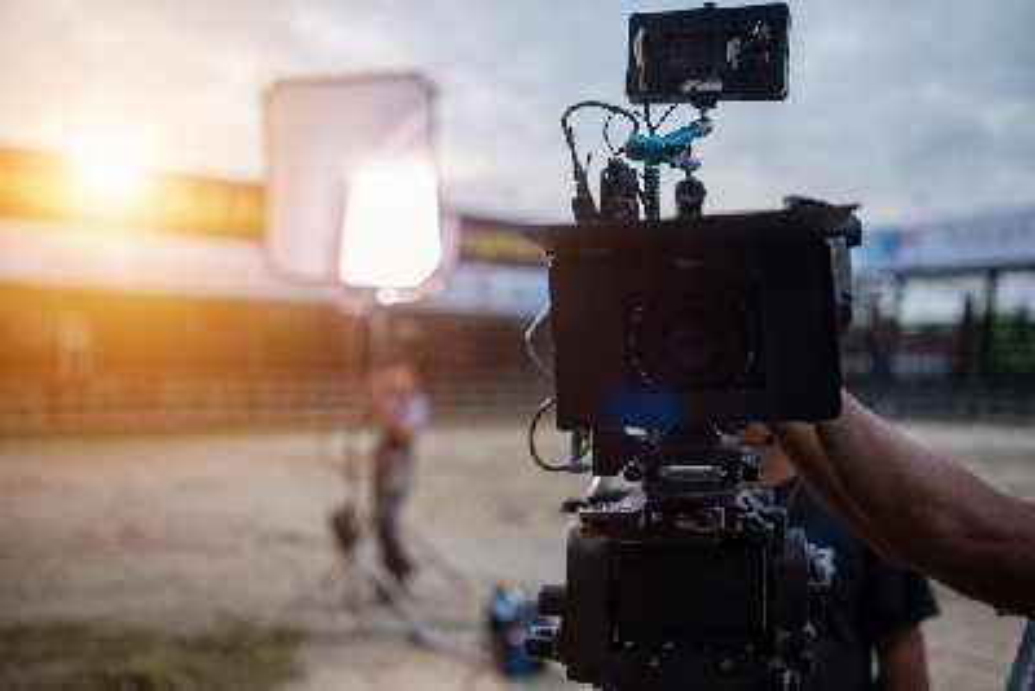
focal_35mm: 35
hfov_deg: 54.4
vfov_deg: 37.9
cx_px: 518
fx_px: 1007
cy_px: 346
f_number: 1.6
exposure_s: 1/160
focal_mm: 35
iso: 100
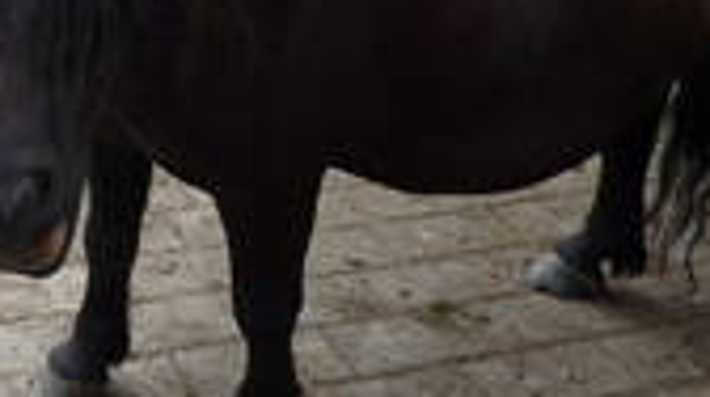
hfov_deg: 30.0
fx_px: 1222
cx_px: -17
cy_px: -169
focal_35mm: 65
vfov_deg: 17.0
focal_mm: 4.1
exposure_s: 1/125
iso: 80
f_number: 3.5
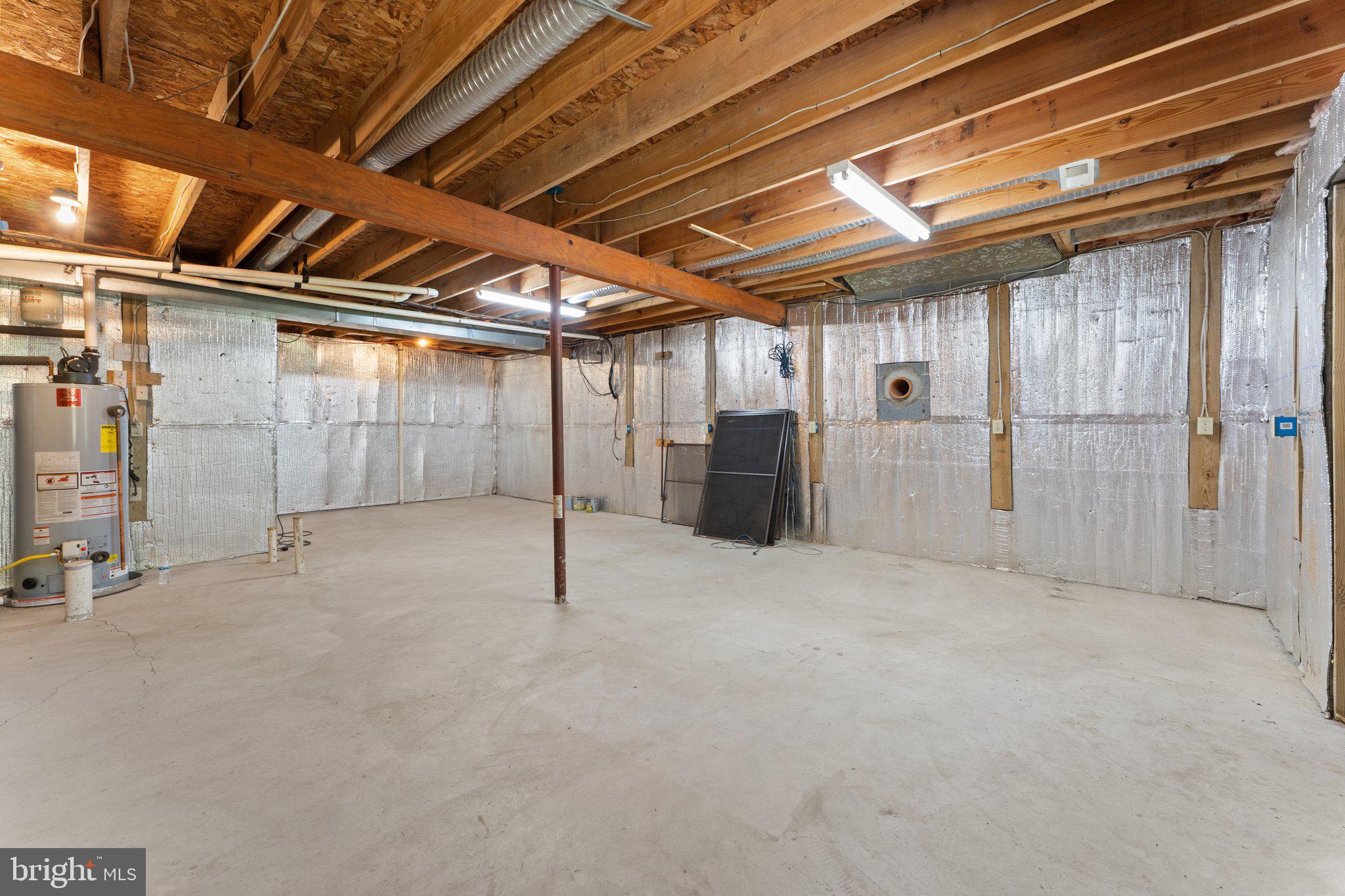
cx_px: 672
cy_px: 448
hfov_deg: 104.3
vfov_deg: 81.2
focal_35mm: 14
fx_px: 523
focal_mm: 14
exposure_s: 4
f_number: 8
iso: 500
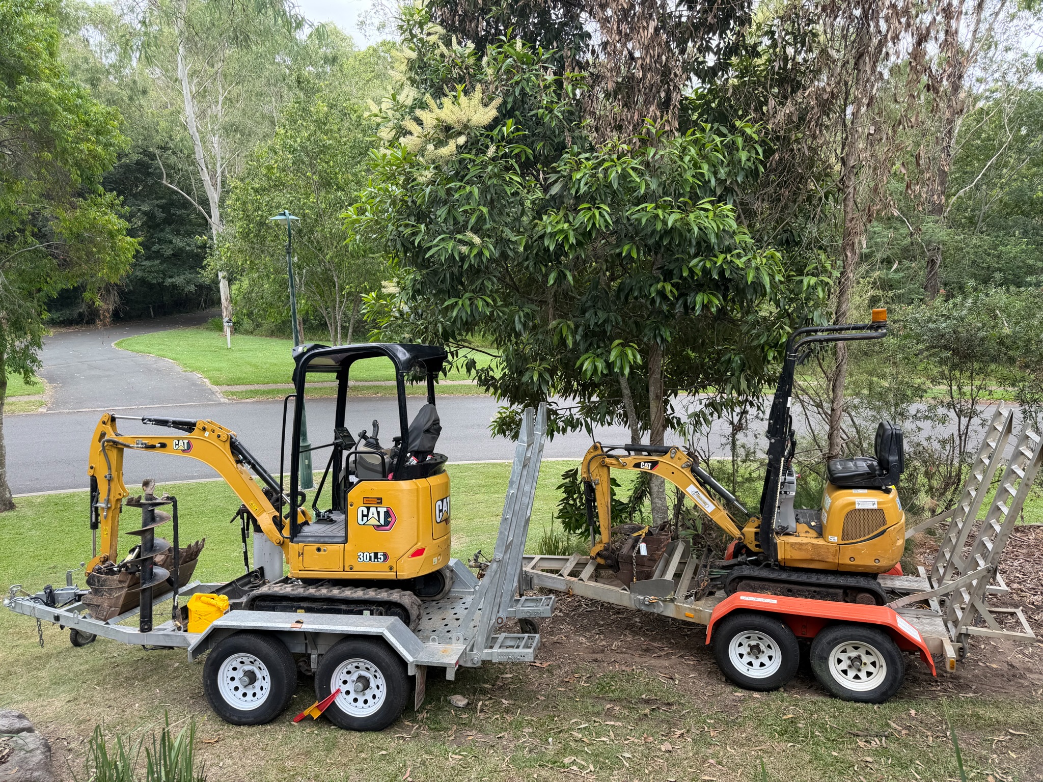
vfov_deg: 56.8
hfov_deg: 71.6
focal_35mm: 24
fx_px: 723
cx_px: 522
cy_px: 391
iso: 80
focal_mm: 6.76
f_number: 1.78
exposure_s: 1/438
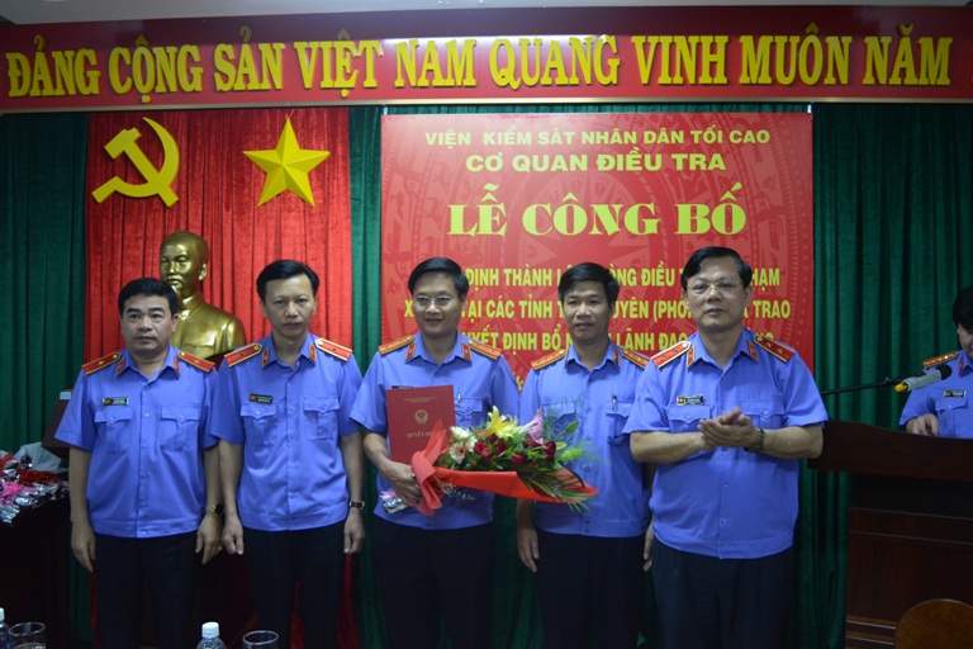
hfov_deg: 57.2
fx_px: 892
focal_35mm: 33
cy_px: 324
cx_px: 486
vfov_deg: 40.0
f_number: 4
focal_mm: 22
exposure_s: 1/60
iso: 1600
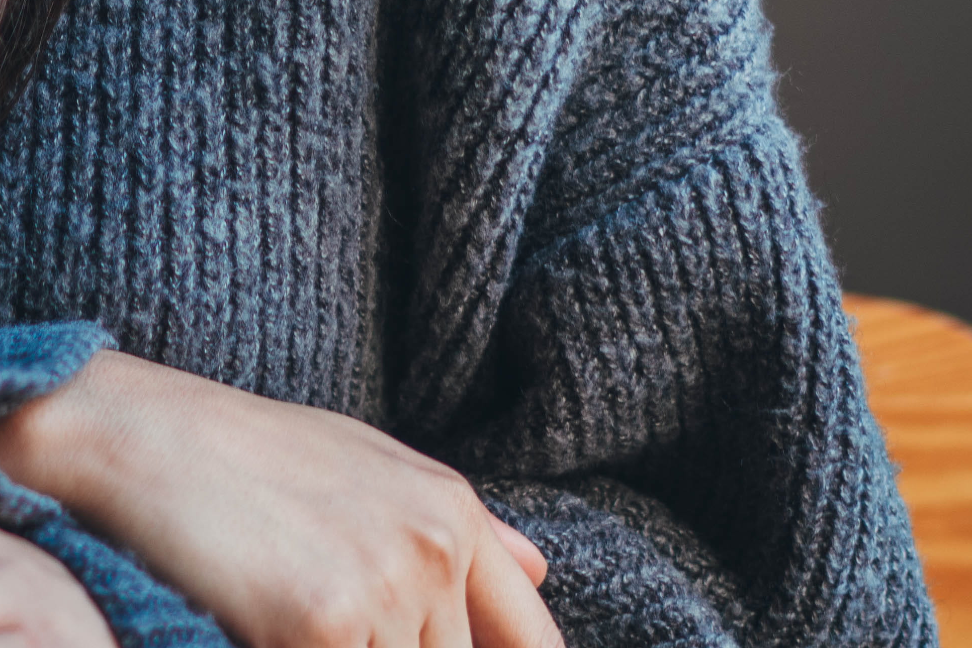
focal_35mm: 144
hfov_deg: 14.1
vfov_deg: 9.4
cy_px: -174
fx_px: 3888
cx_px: 96
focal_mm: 35
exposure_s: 1/125
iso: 100
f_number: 1.4
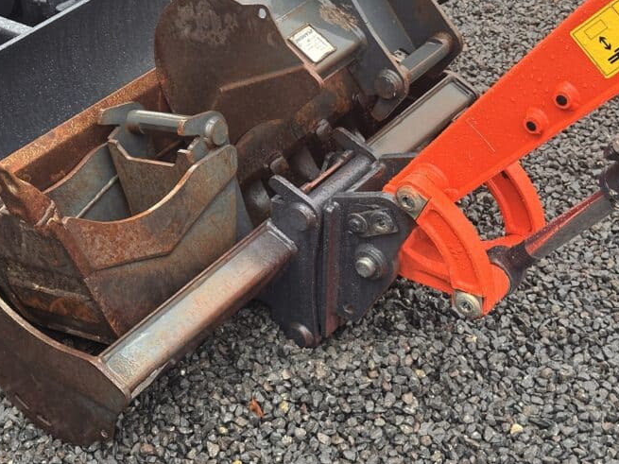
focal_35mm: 66
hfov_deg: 29.3
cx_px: 248
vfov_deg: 22.2
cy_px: 166
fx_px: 1180
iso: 125
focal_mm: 6.86
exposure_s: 1/60
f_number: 1.78
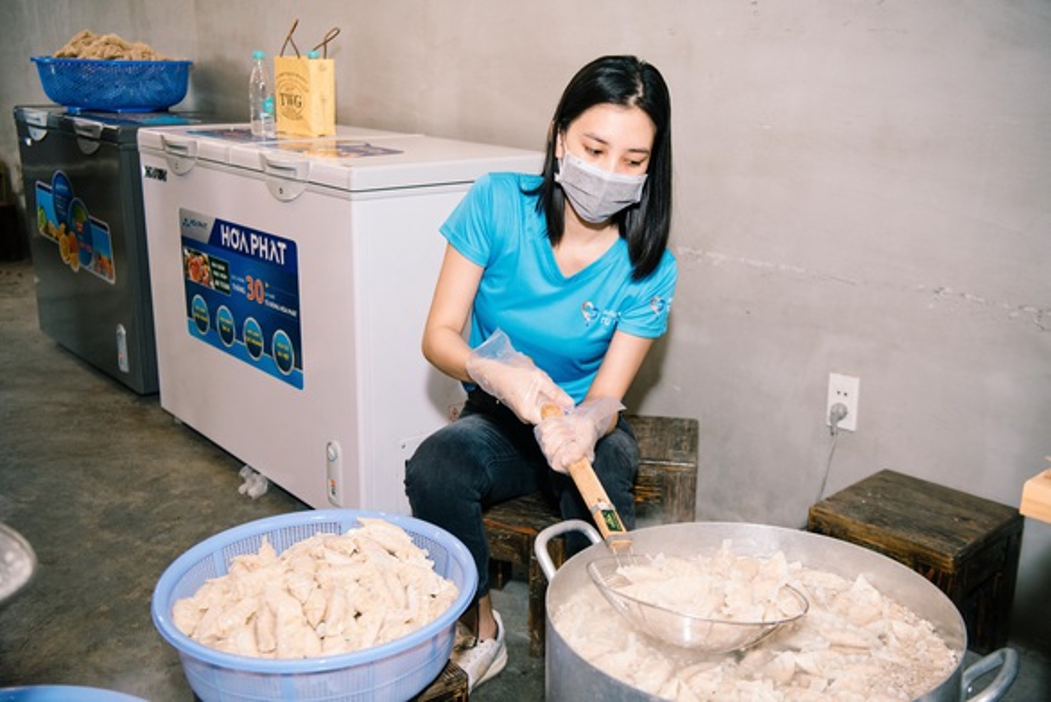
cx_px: 526
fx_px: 1051
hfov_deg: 53.1
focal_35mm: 36
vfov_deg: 36.9
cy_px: 351
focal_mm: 36
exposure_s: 1/200
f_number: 3.5
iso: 2000
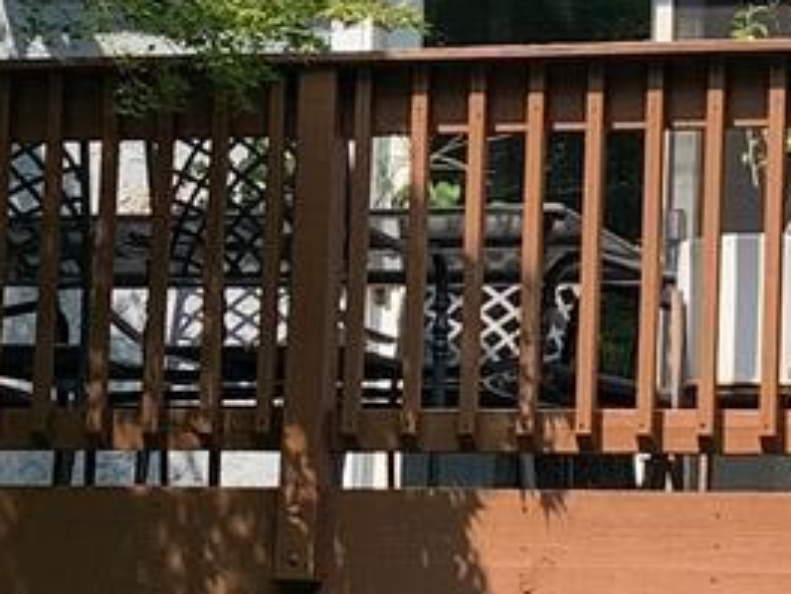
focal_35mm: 201
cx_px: 209
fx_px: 4595
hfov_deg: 9.8
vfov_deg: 7.4
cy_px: 233
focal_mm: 4.25
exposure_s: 1/1282
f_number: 1.8
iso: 25
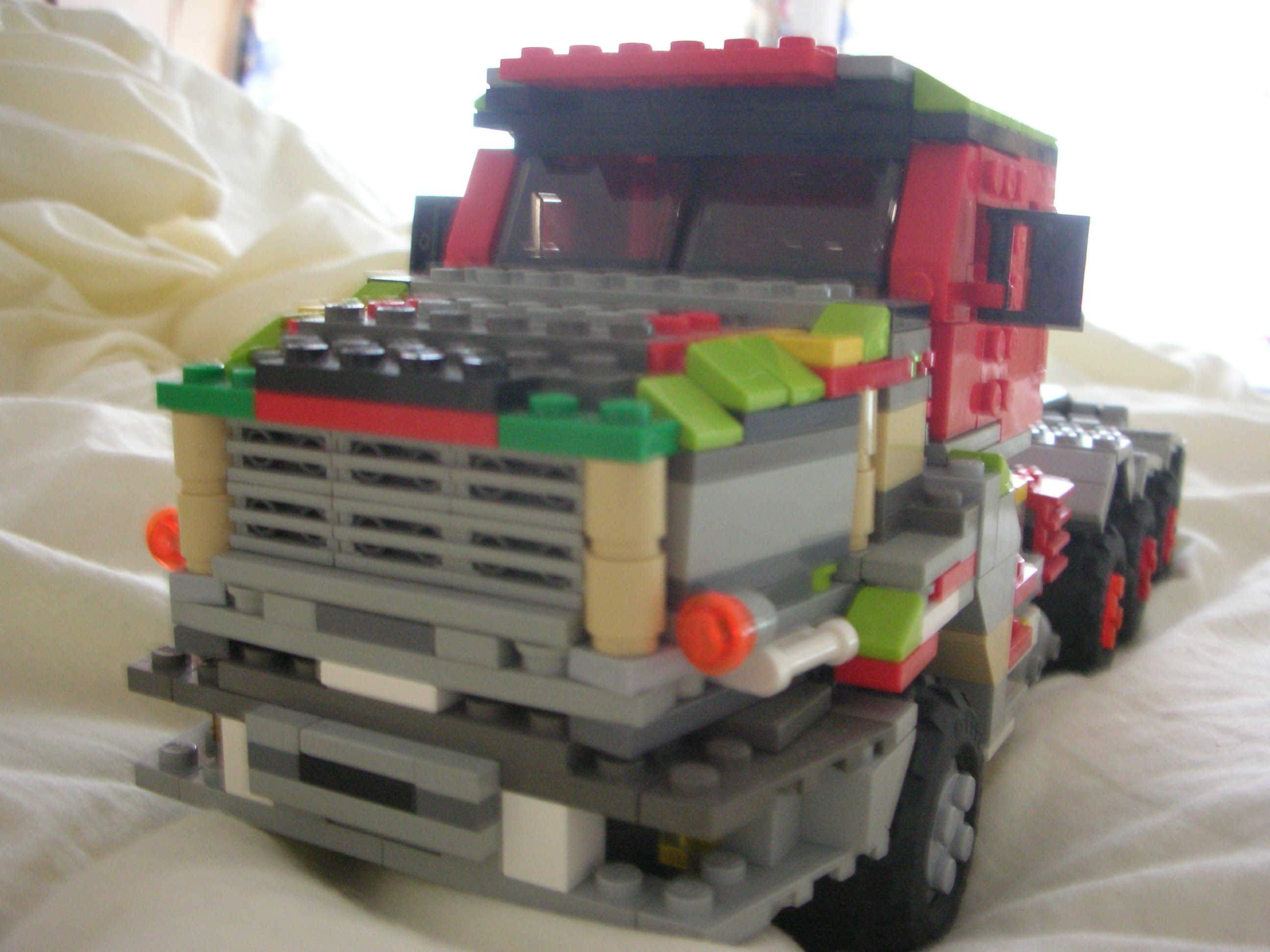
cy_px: 476
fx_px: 1284
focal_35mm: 35
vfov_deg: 40.7
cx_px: 635
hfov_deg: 52.6
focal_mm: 5.8
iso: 200
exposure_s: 1/3
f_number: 3
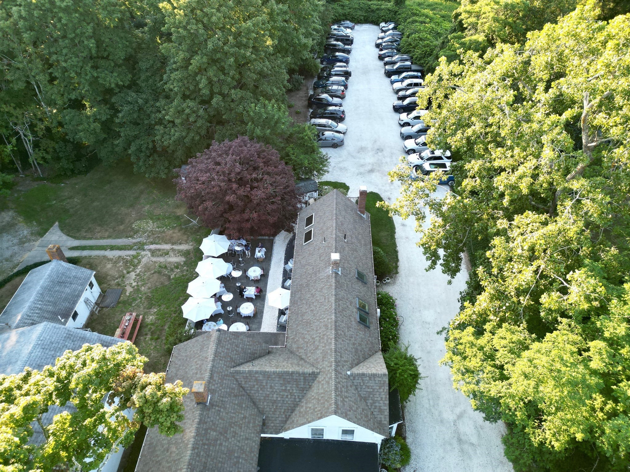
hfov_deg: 71.6
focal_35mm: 24
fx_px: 437
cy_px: 236
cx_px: 315
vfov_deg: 56.8
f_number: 1.7
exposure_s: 1/250
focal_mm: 6.72
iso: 140
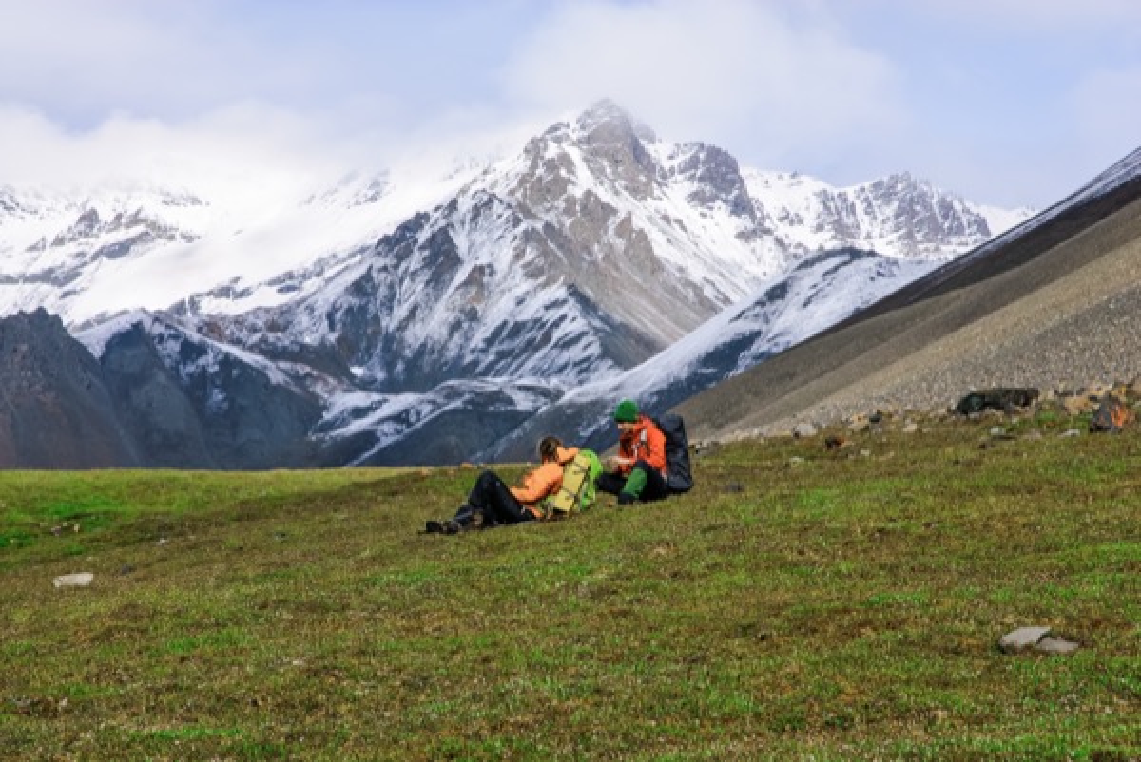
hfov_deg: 20.9
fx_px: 3092
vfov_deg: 14.1
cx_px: 570
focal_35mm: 98
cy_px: 381
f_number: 10
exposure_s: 1/320
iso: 160
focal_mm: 65
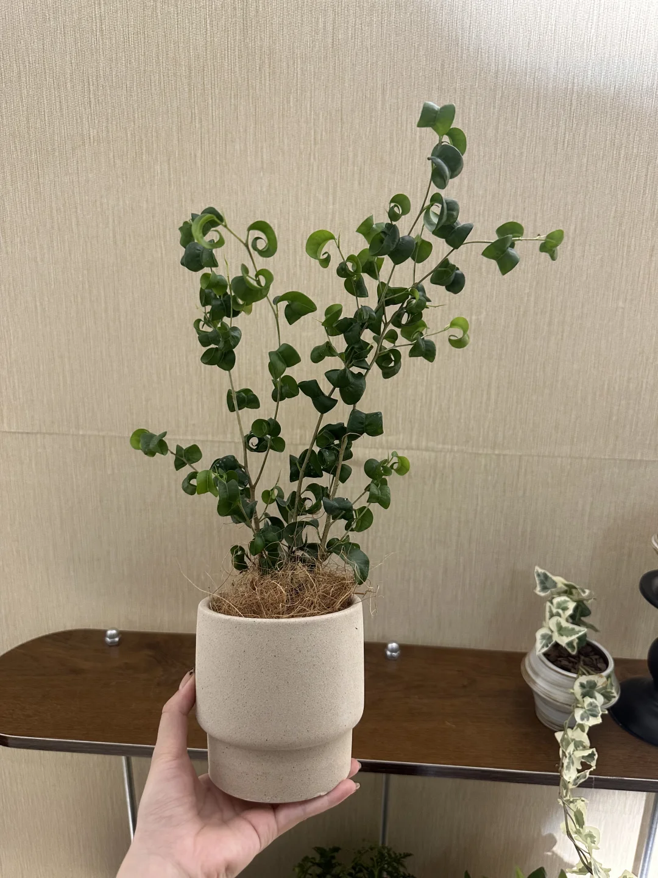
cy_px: 439
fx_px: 608
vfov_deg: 71.6
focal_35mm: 24
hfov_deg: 56.8
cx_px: 329
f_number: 1.78
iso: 250
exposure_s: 1/50
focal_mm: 6.86
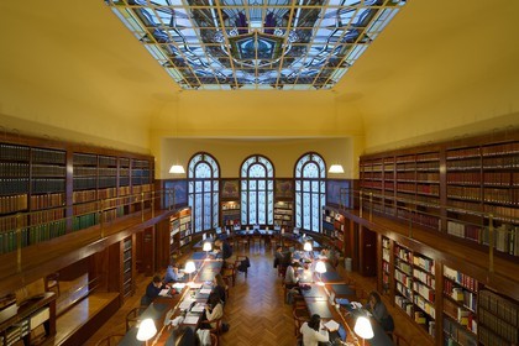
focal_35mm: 14
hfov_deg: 104.3
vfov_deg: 81.2
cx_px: 260
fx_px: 202
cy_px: 173
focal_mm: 14
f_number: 10
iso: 100
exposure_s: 1.3
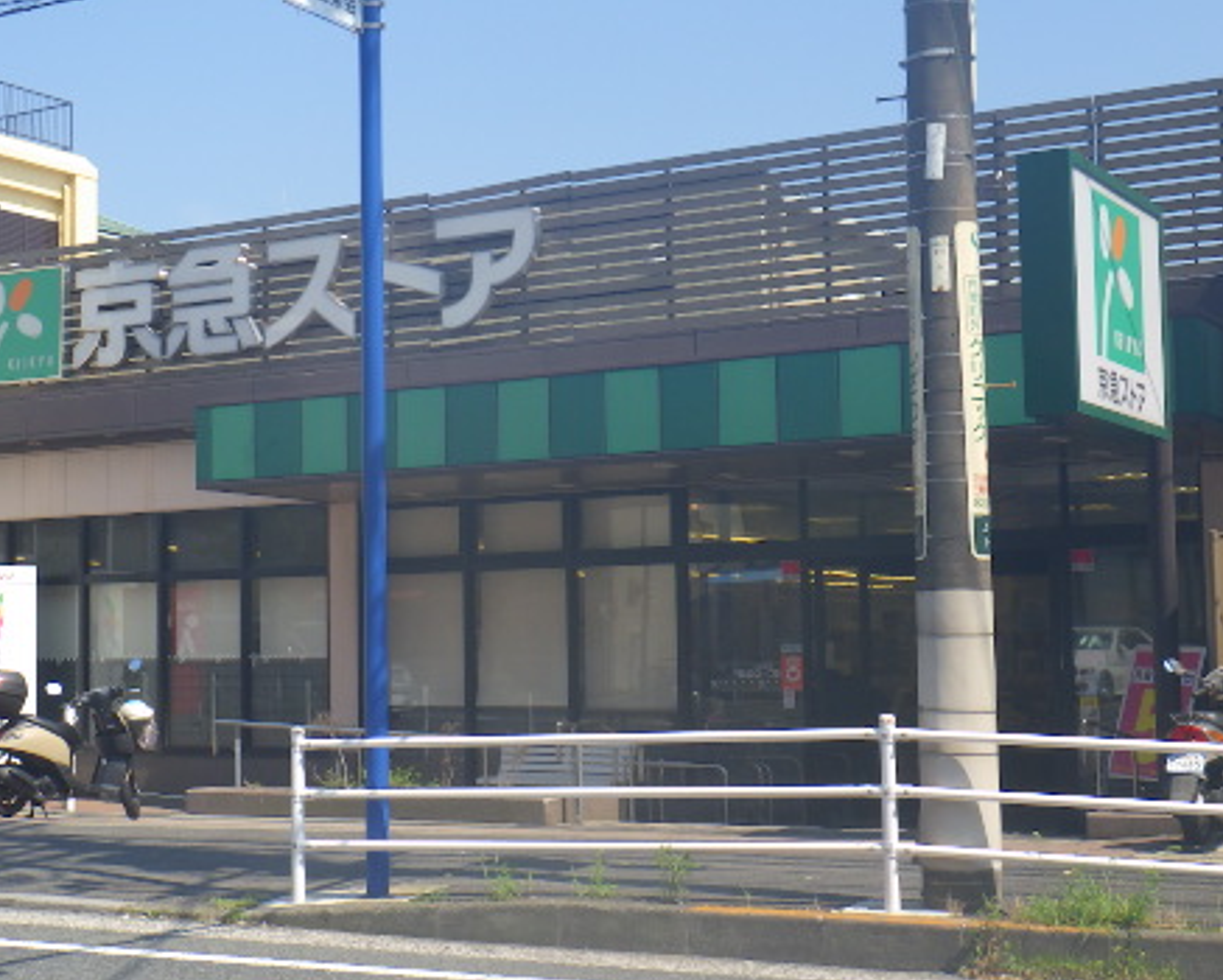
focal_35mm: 60
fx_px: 2173
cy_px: 490
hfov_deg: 31.3
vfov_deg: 25.4
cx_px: 484
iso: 125
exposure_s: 1/500
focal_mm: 7.5
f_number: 5
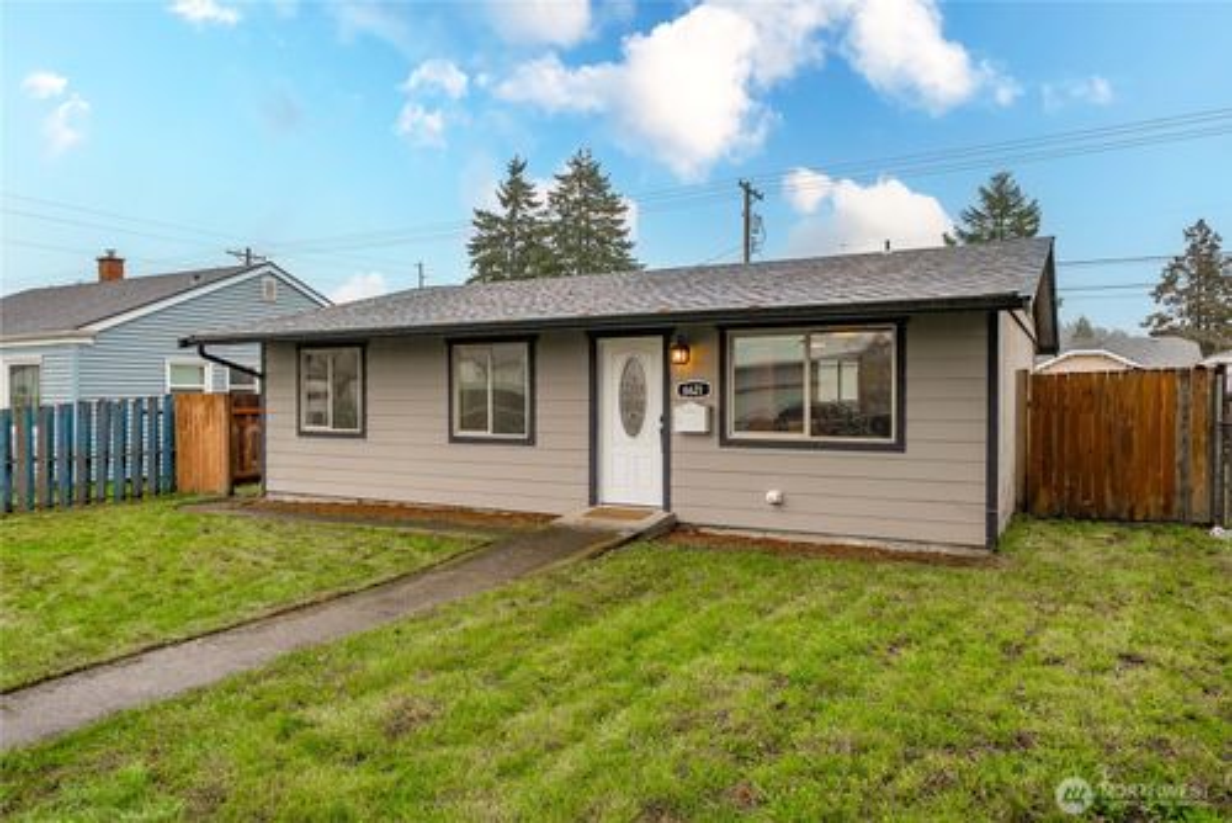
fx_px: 822
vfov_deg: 53.2
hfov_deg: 73.7
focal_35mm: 24
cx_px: 616
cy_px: 412
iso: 125
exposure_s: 1/30
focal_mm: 24
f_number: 7.1
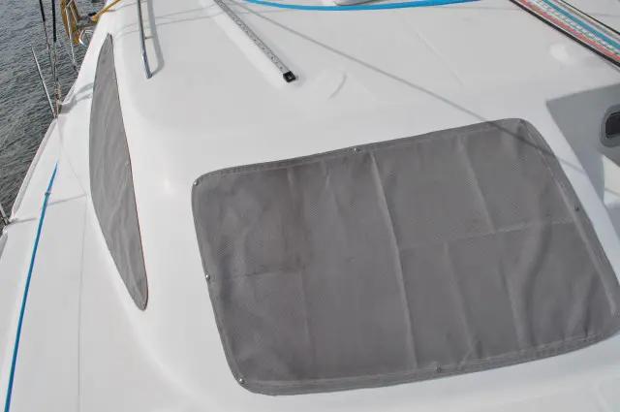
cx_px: 310
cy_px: 206
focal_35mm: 27
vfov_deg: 47.8
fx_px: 464
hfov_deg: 67.4
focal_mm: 18
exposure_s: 1/400
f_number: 10
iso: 200
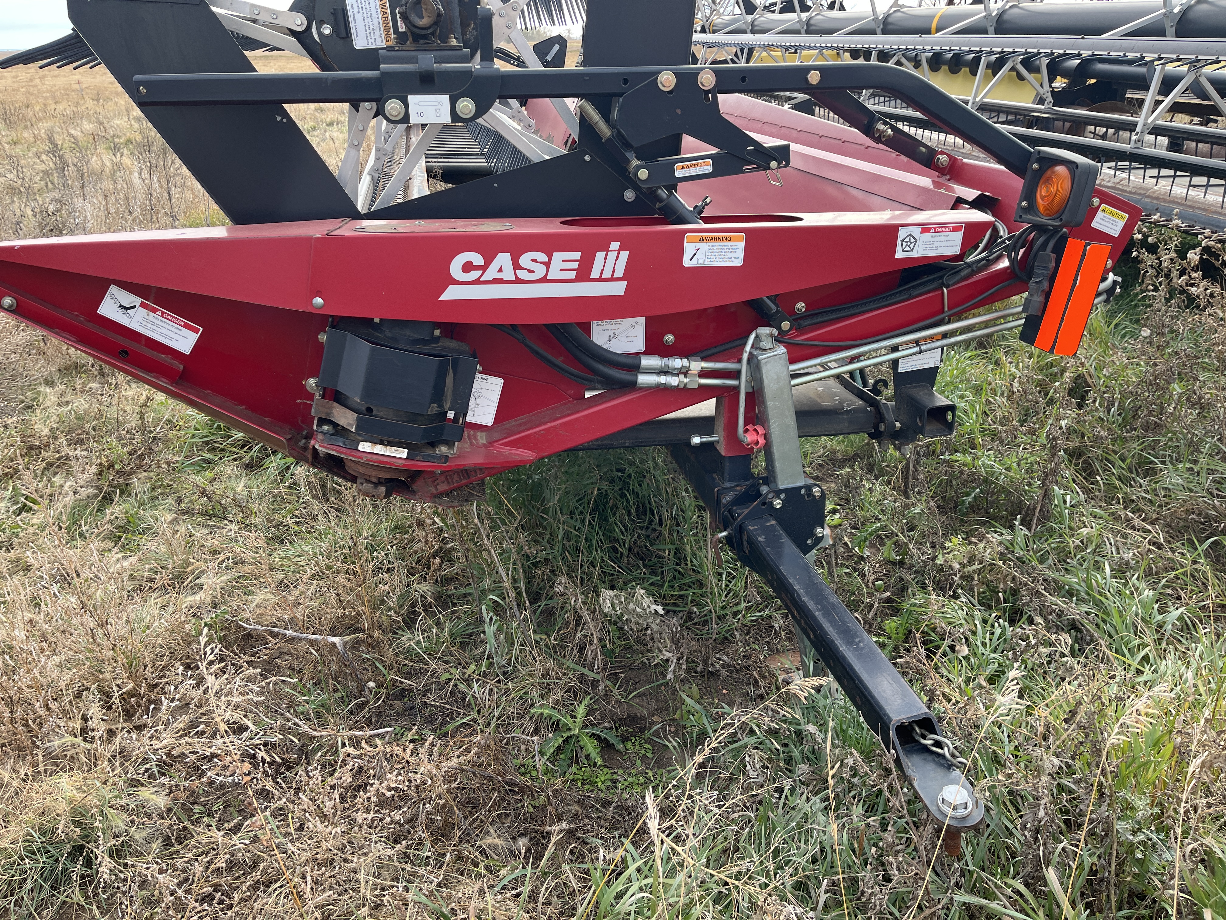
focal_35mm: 26
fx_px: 921
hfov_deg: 67.3
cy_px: 460
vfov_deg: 53.1
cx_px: 613
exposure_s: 1/473
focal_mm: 5.1
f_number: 1.6
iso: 50
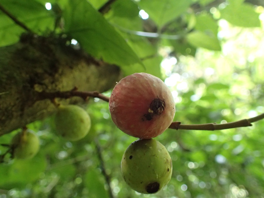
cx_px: 132
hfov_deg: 60.0
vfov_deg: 46.8
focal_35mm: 30
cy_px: 99
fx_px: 229
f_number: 2.3
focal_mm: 5.5
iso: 800
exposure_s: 1/60
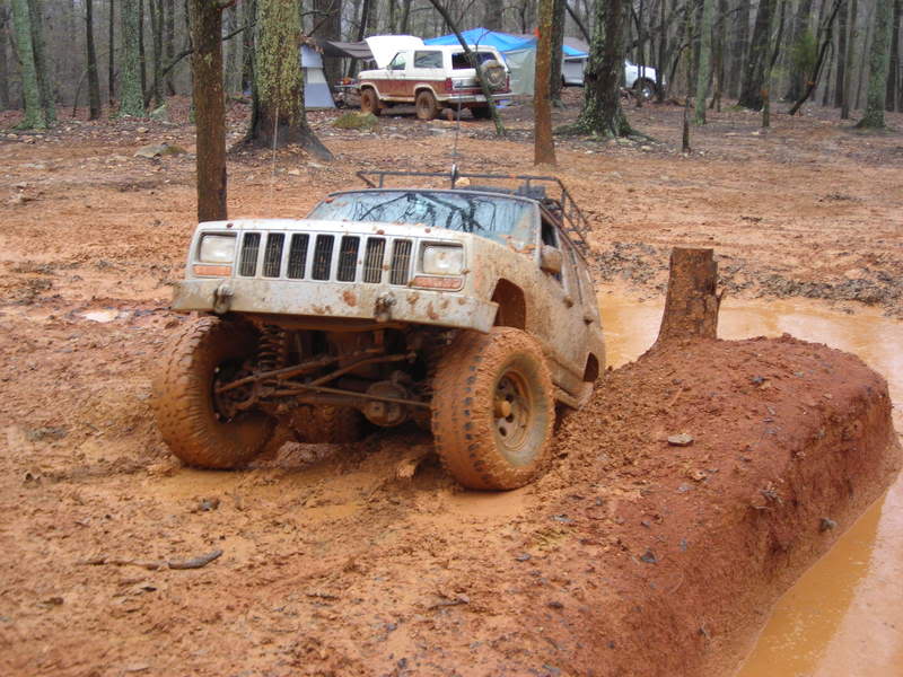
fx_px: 1435
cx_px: 452
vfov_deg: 26.6
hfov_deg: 34.9
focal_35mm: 55
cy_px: 338
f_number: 3.6
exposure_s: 1/66.7
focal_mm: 9.1
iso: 50
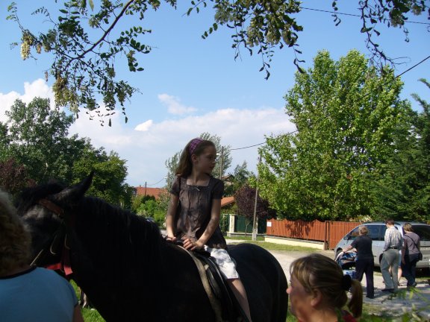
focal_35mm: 35
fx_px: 435
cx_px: 215
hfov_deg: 52.6
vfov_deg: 40.7
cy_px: 161
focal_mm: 5.8
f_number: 5.6
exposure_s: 1/250
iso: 64
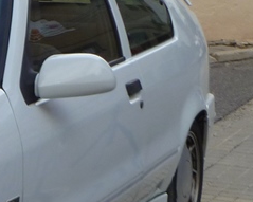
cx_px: -242
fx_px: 1003
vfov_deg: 11.5
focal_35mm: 134
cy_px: 154
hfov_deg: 12.7
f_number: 3.5
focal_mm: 5.7
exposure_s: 1/250
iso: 80
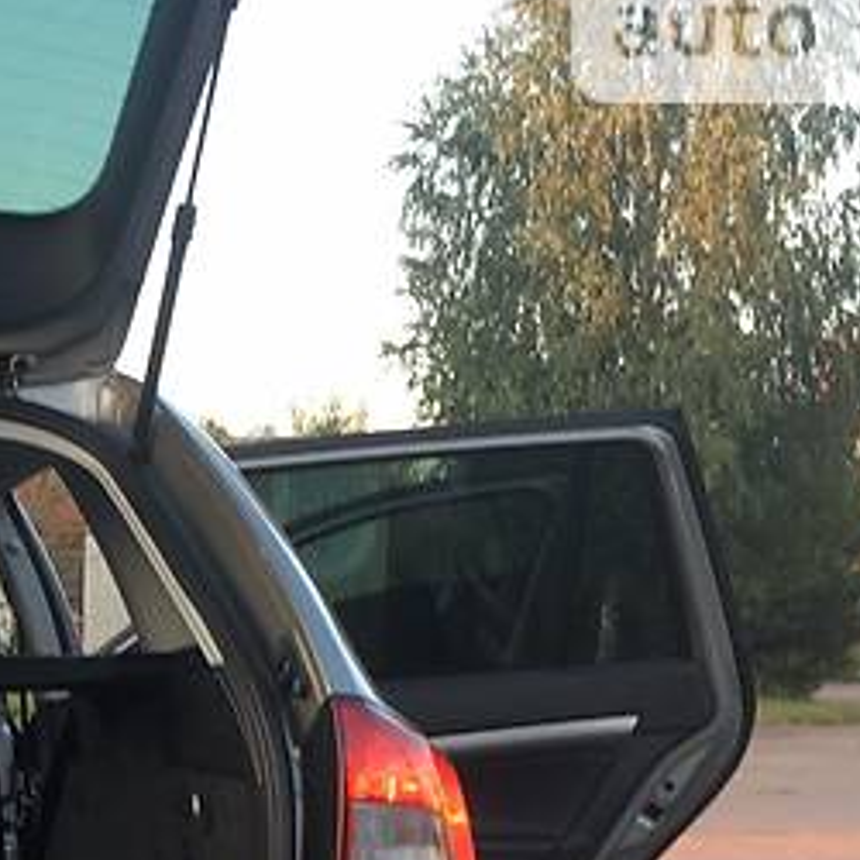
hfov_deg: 19.5
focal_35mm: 82
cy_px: 946
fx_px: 2305
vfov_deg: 20.2
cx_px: -258
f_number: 2.2
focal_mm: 4.2
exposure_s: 1/50
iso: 25
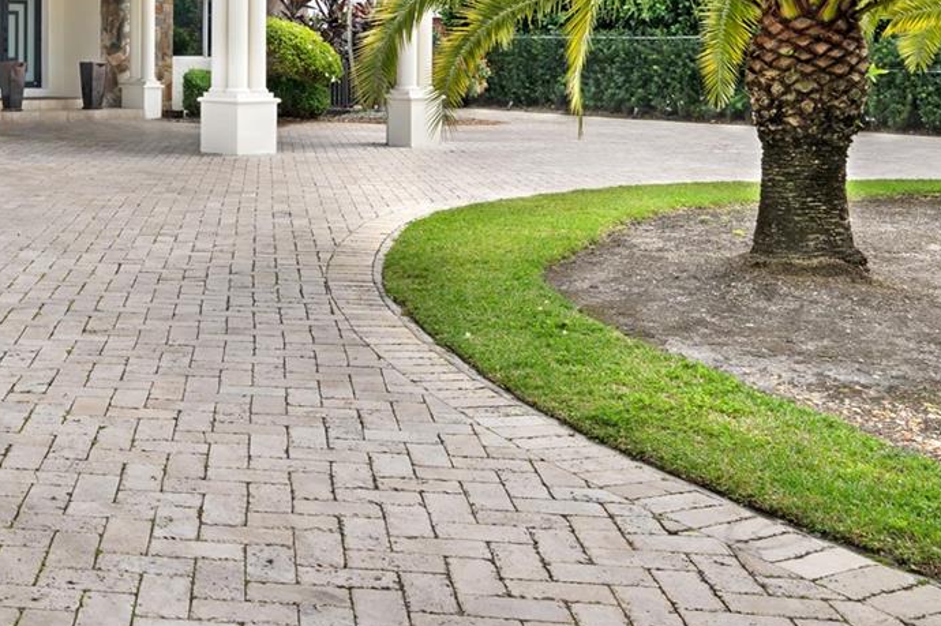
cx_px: 75
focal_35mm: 51
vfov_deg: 25.5
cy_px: 39
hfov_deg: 36.3
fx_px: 1332
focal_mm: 22
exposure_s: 1/60
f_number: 11
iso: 50
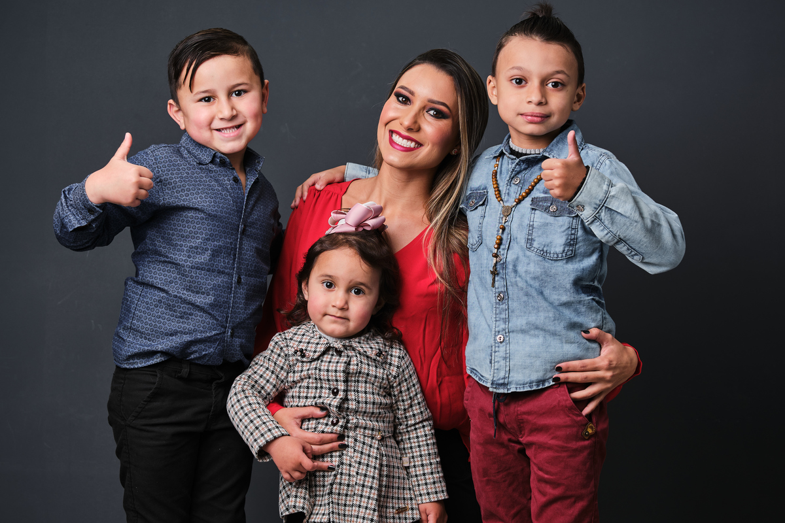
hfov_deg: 27.0
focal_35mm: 75
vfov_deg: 18.2
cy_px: 262
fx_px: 1635
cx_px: 392
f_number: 4.5
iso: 160
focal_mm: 50
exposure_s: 1/160
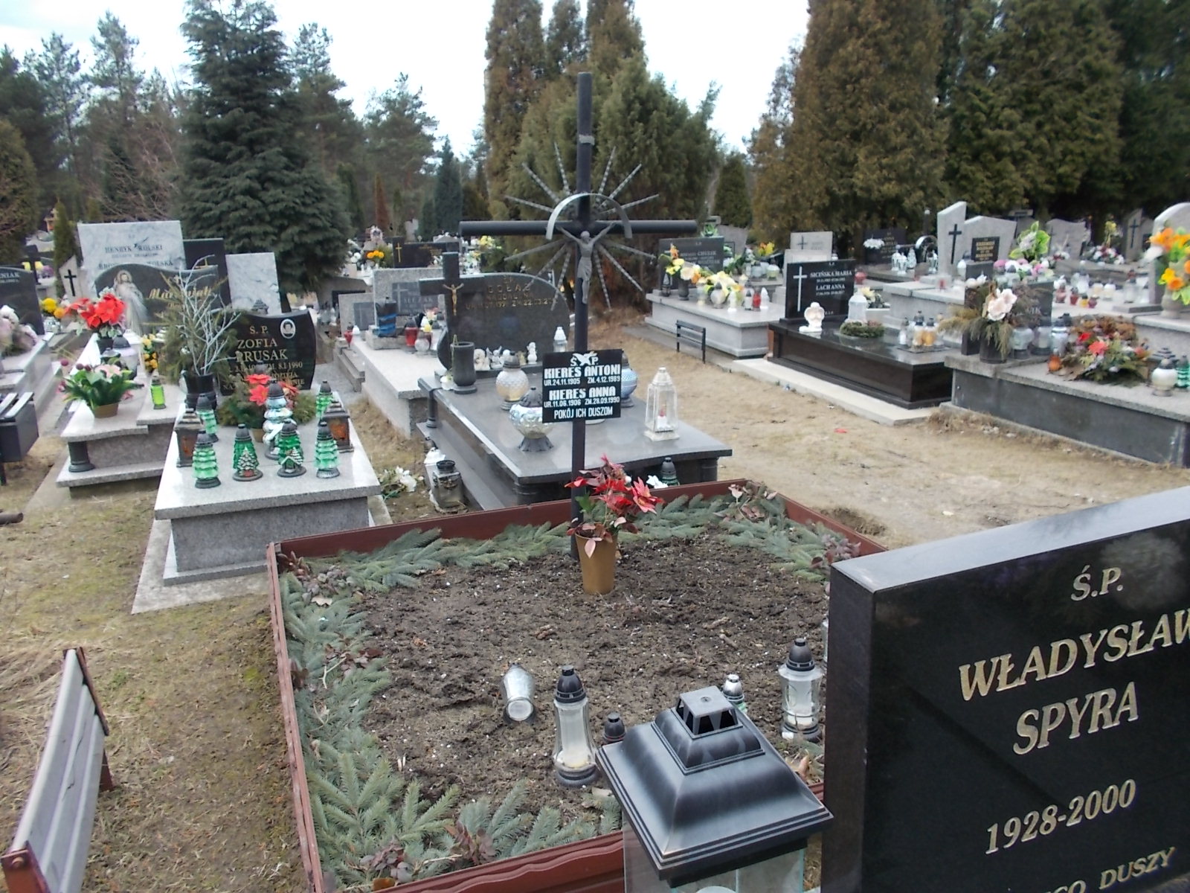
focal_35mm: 26
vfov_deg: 53.1
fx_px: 894
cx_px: 595
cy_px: 446
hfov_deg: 67.3
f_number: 3.2
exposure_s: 1/320
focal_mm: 4.6
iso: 80
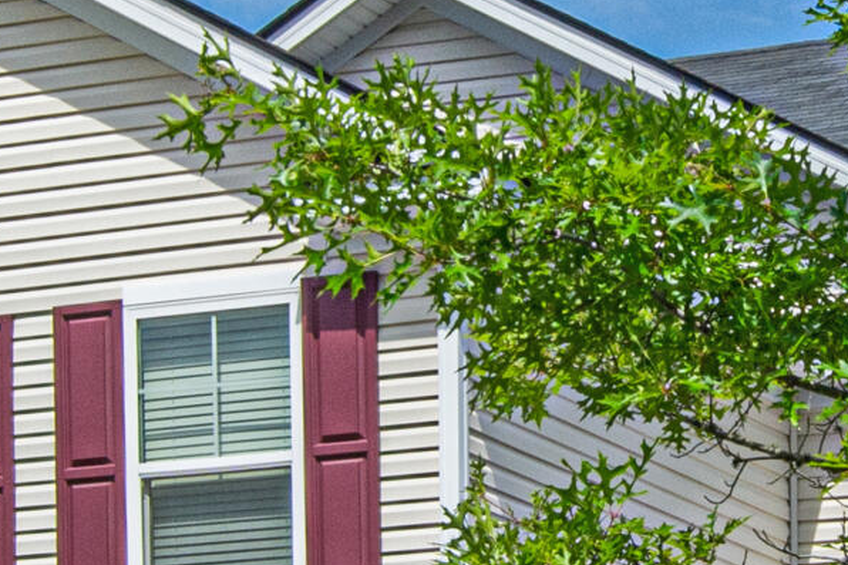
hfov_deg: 15.0
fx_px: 3202
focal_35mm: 136
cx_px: 679
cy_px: 492
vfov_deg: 10.0
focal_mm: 18
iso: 200
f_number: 10
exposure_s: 1/400
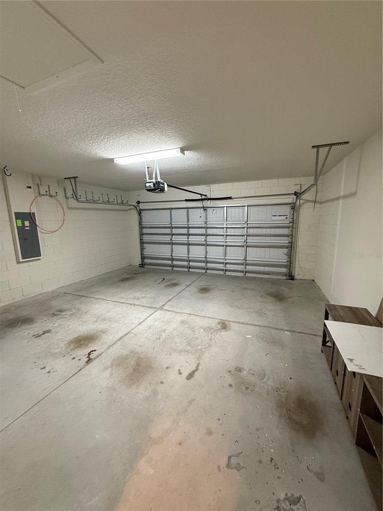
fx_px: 207
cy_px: 256
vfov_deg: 102.1
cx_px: 192
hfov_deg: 85.7
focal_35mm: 14
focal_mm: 2.22
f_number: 2.2
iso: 500
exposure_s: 1/60
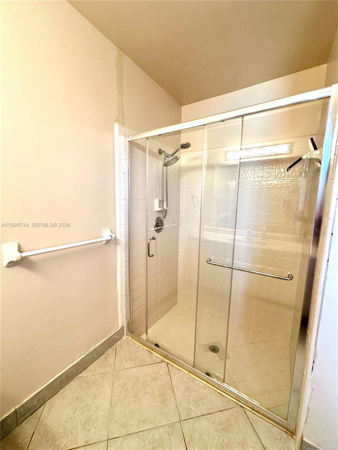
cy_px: 225
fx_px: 182
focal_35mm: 14
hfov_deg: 85.7
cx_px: 169
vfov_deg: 102.1
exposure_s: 1/60
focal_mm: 2.22
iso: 200
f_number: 2.2
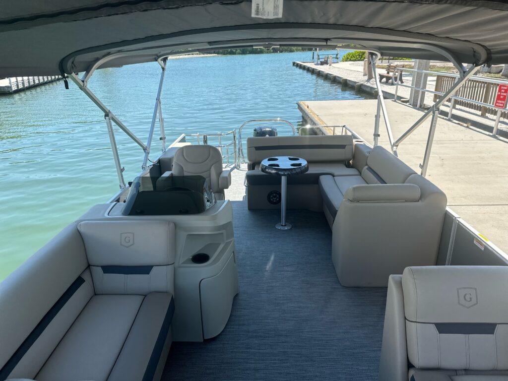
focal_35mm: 24
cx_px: 254
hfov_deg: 71.6
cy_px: 190
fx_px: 352
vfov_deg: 56.8
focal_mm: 6.86
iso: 80
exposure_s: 1/2525
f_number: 1.78
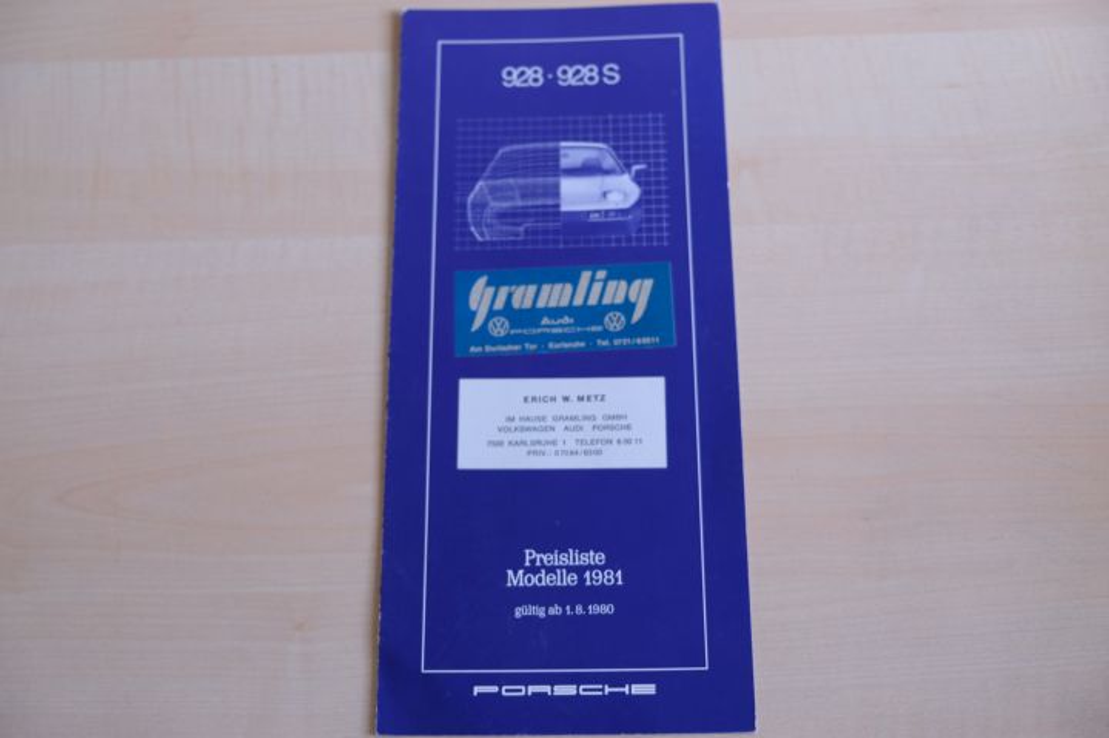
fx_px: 1293
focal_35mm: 42
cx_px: 554
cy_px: 369
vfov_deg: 31.8
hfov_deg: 46.4
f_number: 3.2
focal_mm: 27.7
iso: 320
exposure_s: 1/60
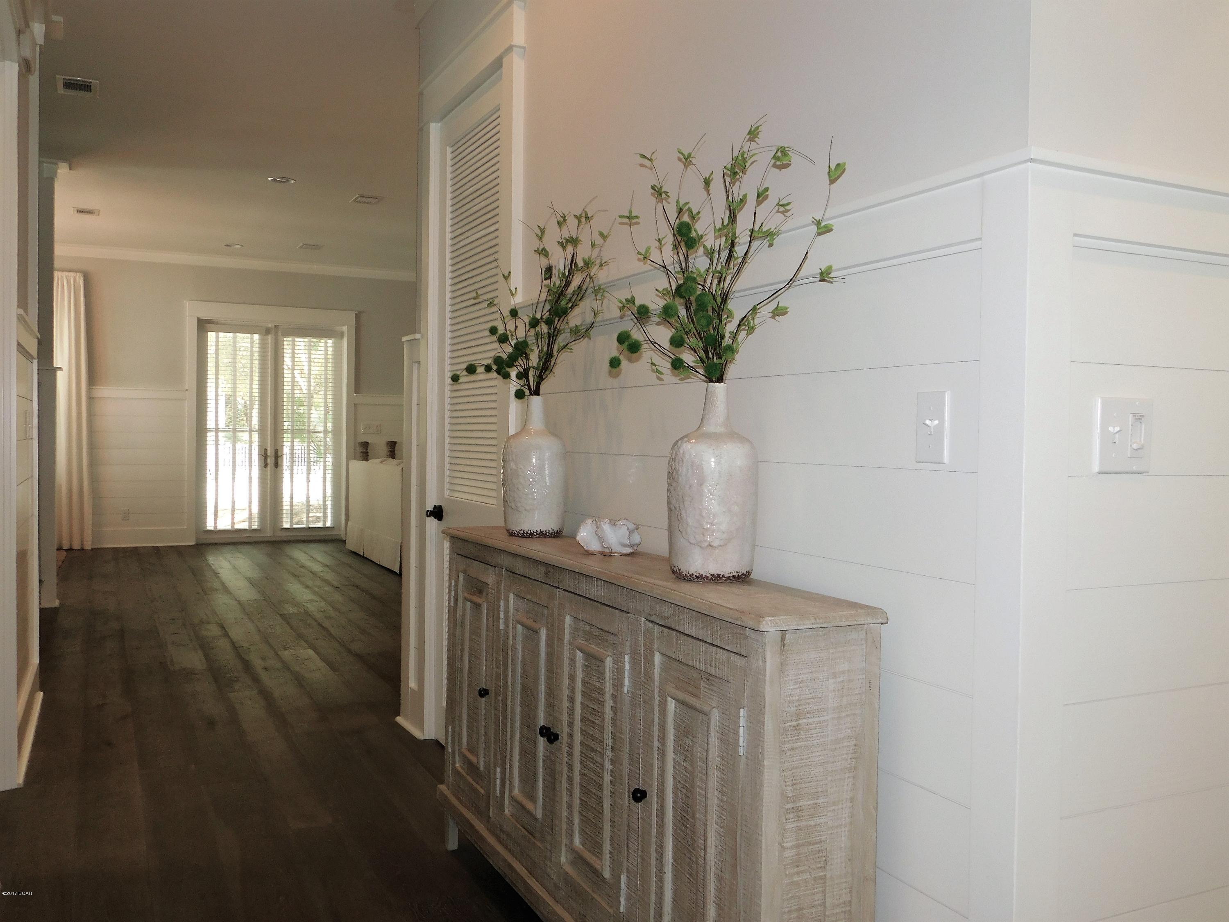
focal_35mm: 30
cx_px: 614
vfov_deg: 46.8
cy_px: 461
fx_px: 1065
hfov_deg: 60.0
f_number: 3.2
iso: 200
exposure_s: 1/30
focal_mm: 5.3
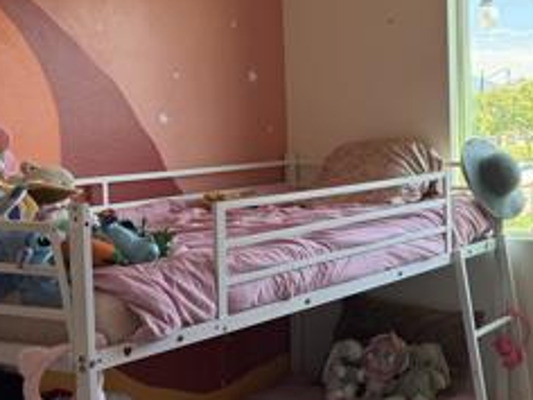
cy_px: 172
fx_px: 1001
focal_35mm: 65
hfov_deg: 27.9
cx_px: 547
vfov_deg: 22.6
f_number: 1.78
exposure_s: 1/243
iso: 160
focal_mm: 6.76
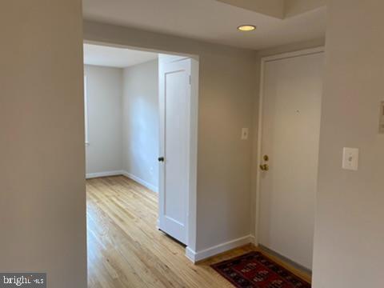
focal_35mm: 26
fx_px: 288
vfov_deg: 53.1
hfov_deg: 67.3
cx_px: 192
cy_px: 144
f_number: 1.8
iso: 100
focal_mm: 4.25
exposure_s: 1/120
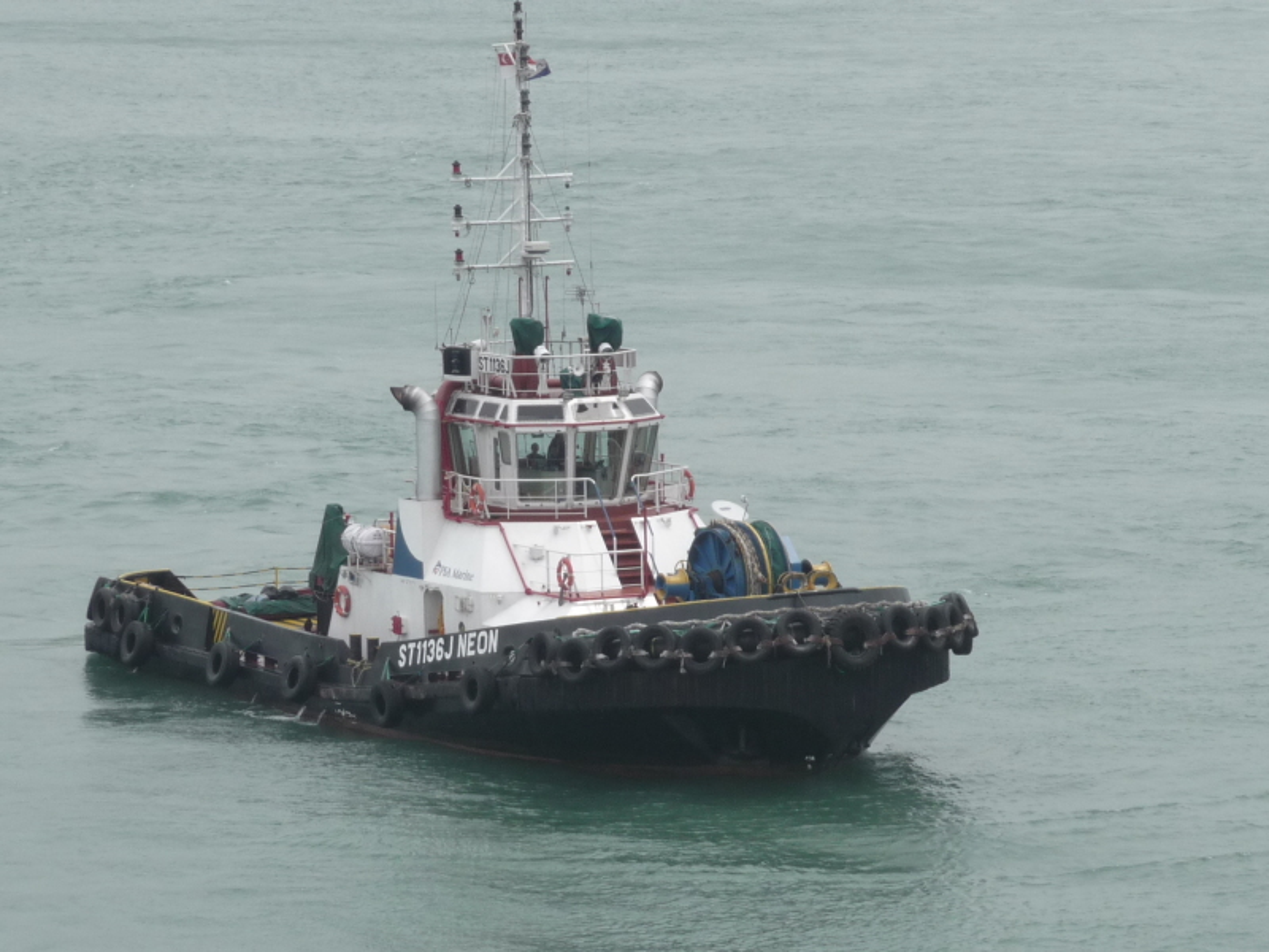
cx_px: 634
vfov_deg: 6.5
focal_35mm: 227
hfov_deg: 8.7
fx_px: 8322
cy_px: 476
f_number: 4.8
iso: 100
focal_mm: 24.1
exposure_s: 1/640
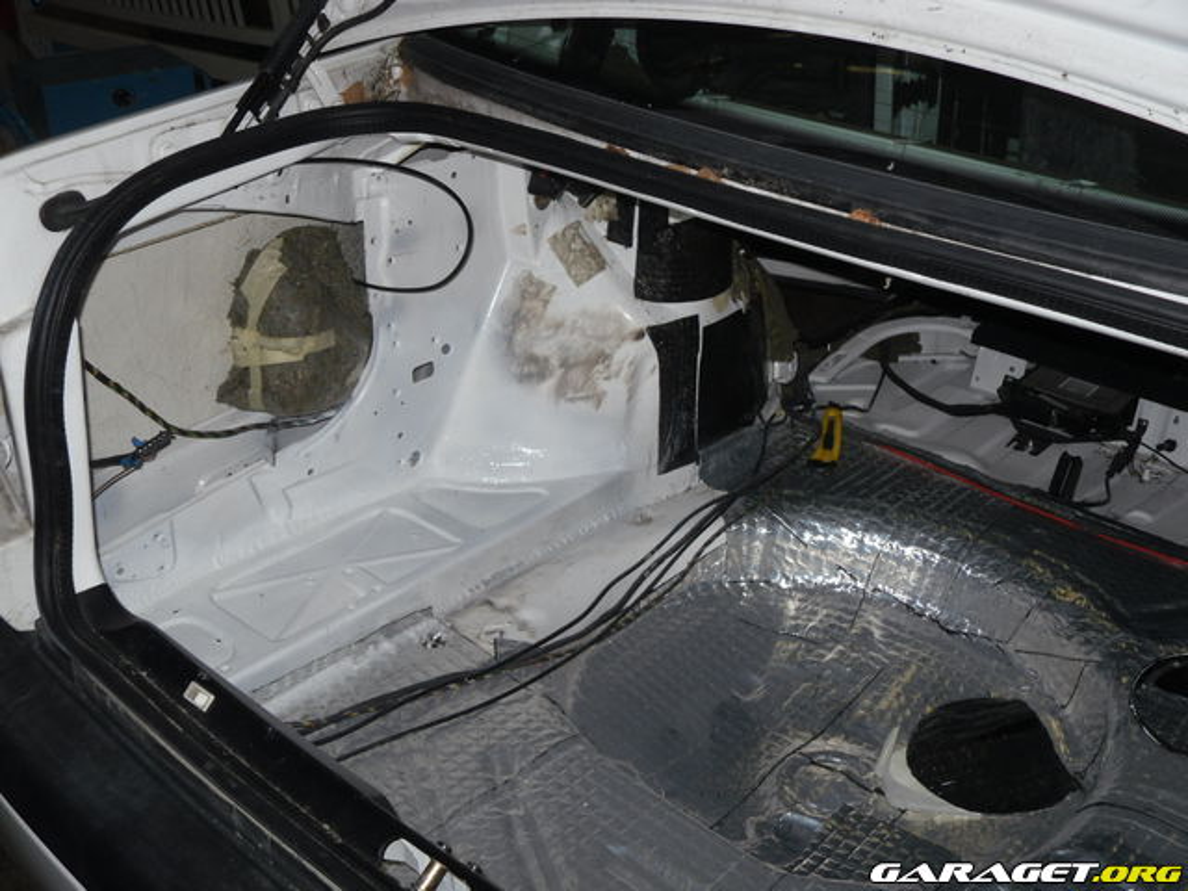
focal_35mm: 44
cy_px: 446
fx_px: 1510
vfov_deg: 32.9
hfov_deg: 42.9
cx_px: 594
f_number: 3.8
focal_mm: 7.88
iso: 80
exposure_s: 1/51
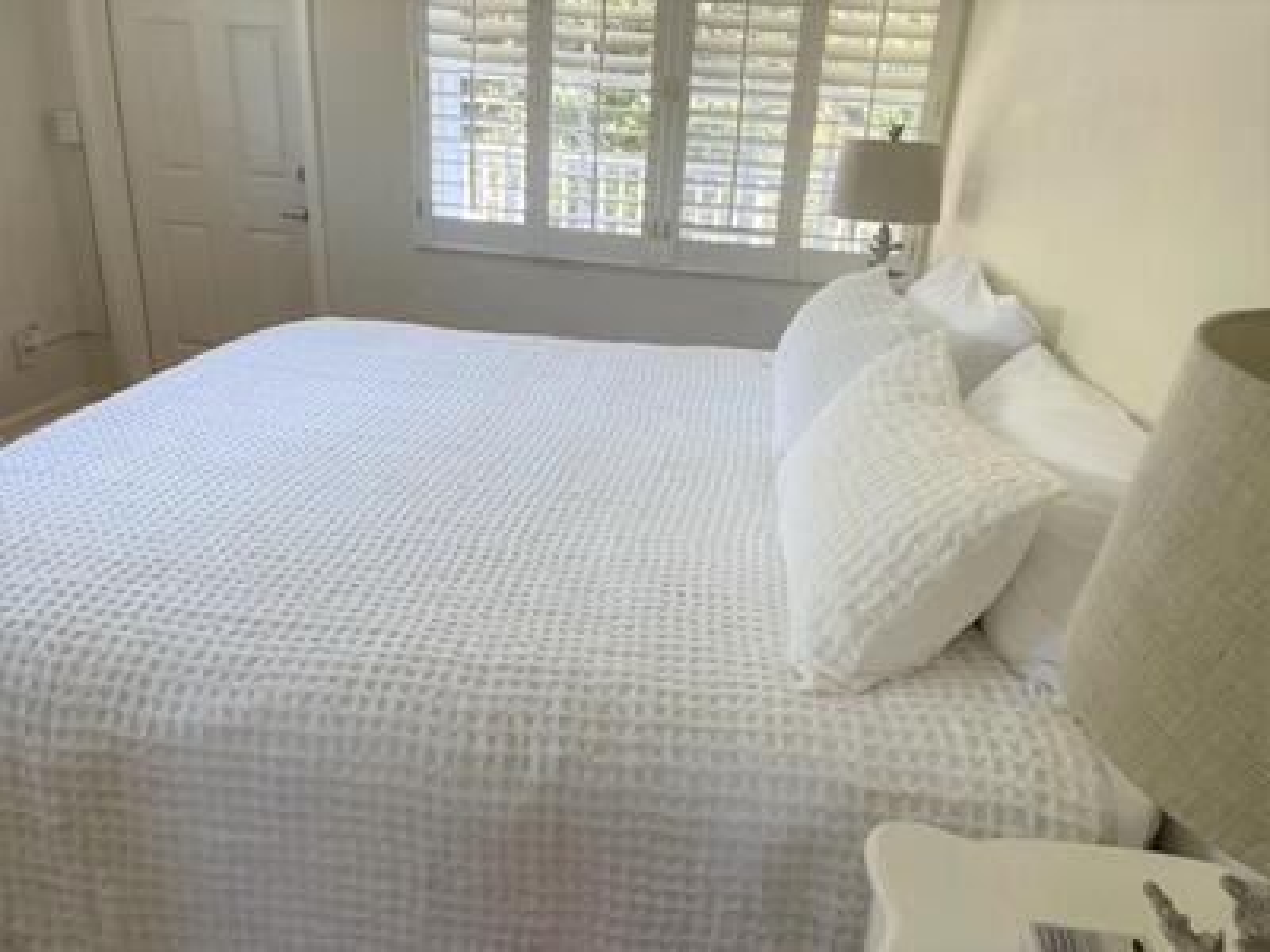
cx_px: 635
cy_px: 476
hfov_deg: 67.3
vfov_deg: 53.1
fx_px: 954
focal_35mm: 26
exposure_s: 1/121
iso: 64
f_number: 1.6
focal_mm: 4.2
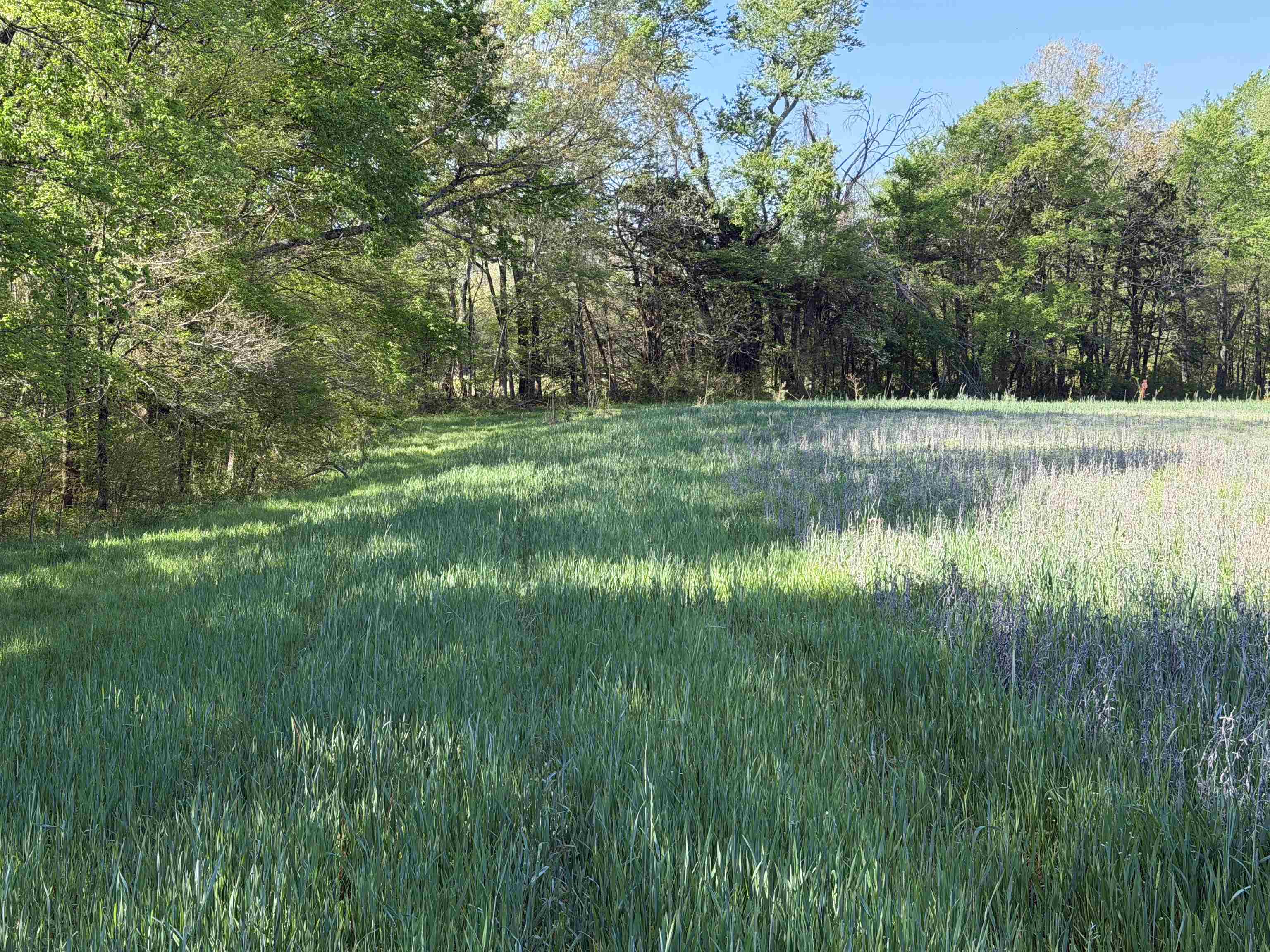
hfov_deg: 39.7
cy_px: 476
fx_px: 1761
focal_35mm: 48
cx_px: 635
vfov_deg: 30.3
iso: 80
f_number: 1.78
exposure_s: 1/987
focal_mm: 6.76
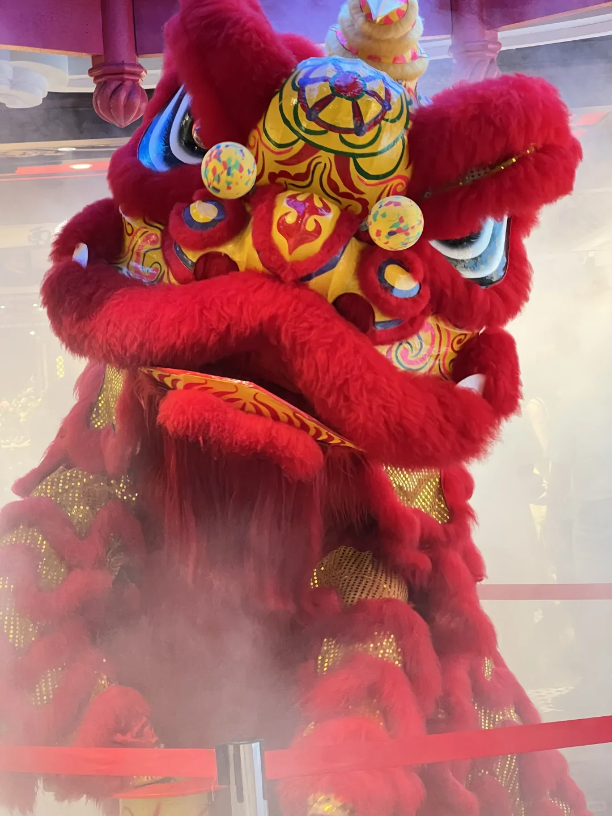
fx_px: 1815
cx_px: 306
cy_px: 408
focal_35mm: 77
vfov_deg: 25.3
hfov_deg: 19.1
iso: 500
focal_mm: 9
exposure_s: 1/50
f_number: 2.8
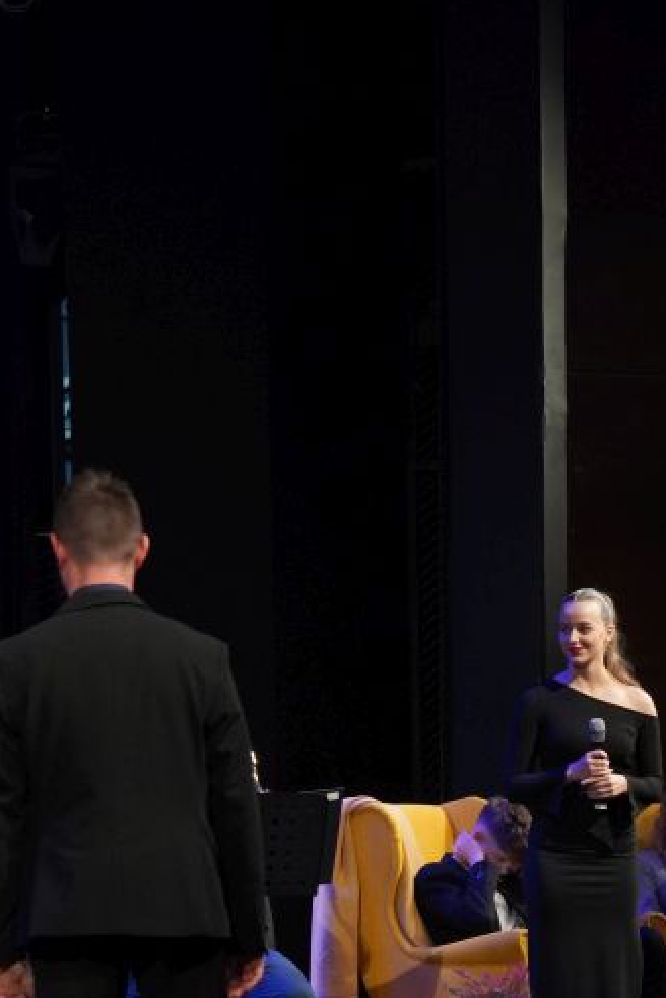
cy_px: 781
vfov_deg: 13.5
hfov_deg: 9.0
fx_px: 4190
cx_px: 664
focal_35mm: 151
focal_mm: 50
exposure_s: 1/100
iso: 1600
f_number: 3.2
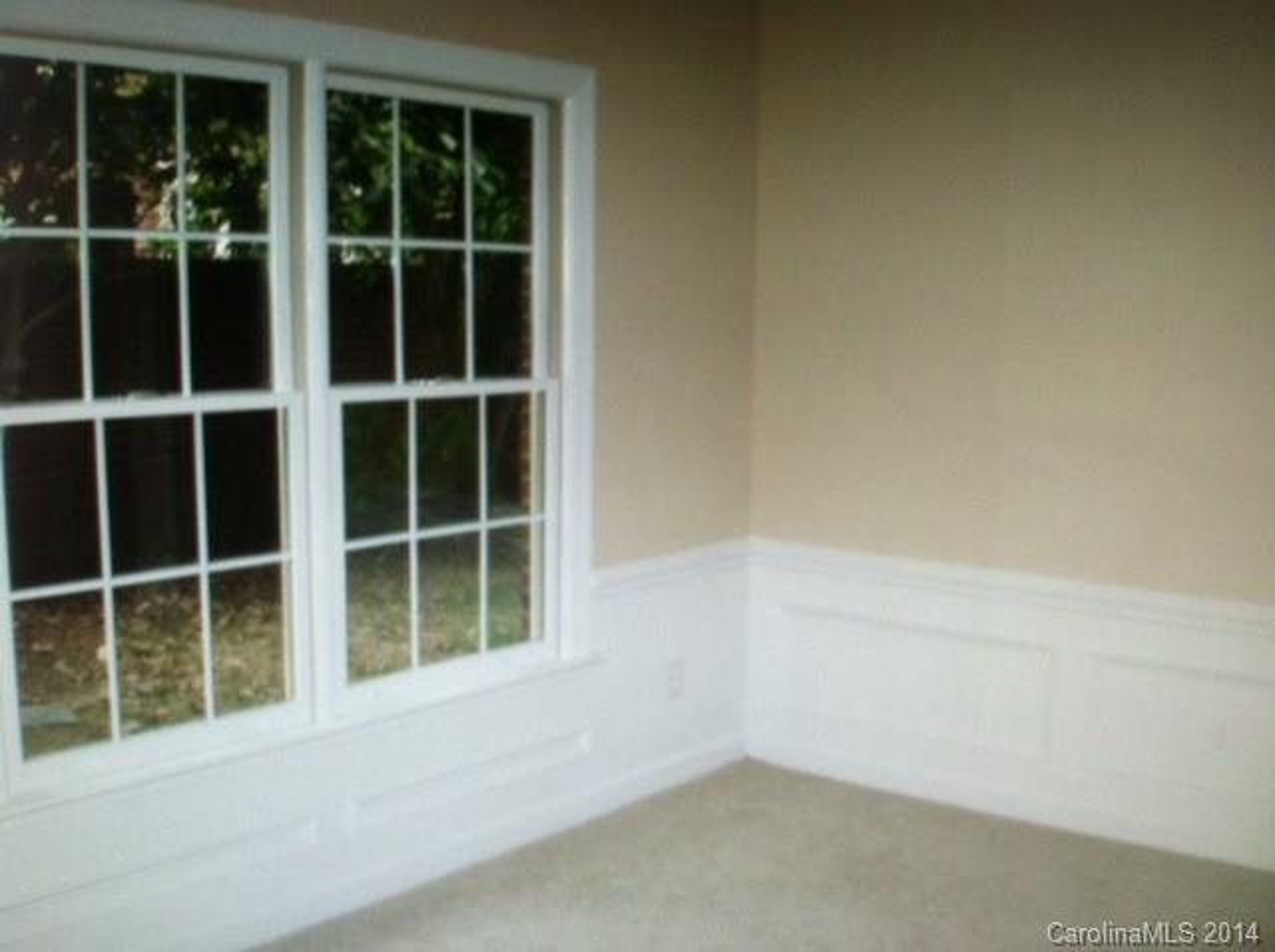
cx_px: 638
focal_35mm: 35
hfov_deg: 52.7
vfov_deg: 40.6
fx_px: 1287
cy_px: 476
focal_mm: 3.85
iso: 80
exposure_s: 1/30
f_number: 2.8
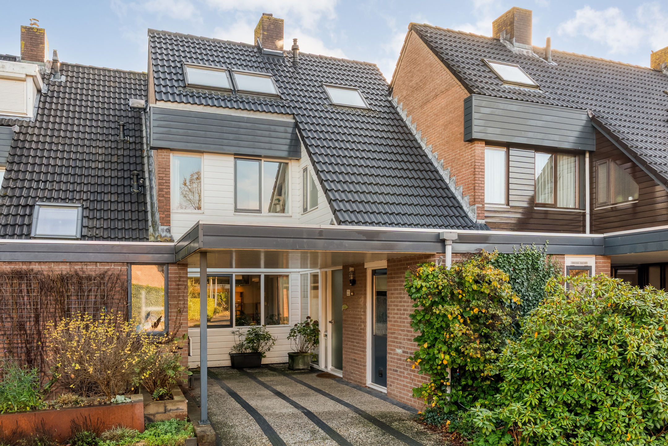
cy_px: 223
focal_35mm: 28
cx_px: 334
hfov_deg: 65.5
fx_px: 520
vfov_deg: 46.4
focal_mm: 19
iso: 800
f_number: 10
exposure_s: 1/50
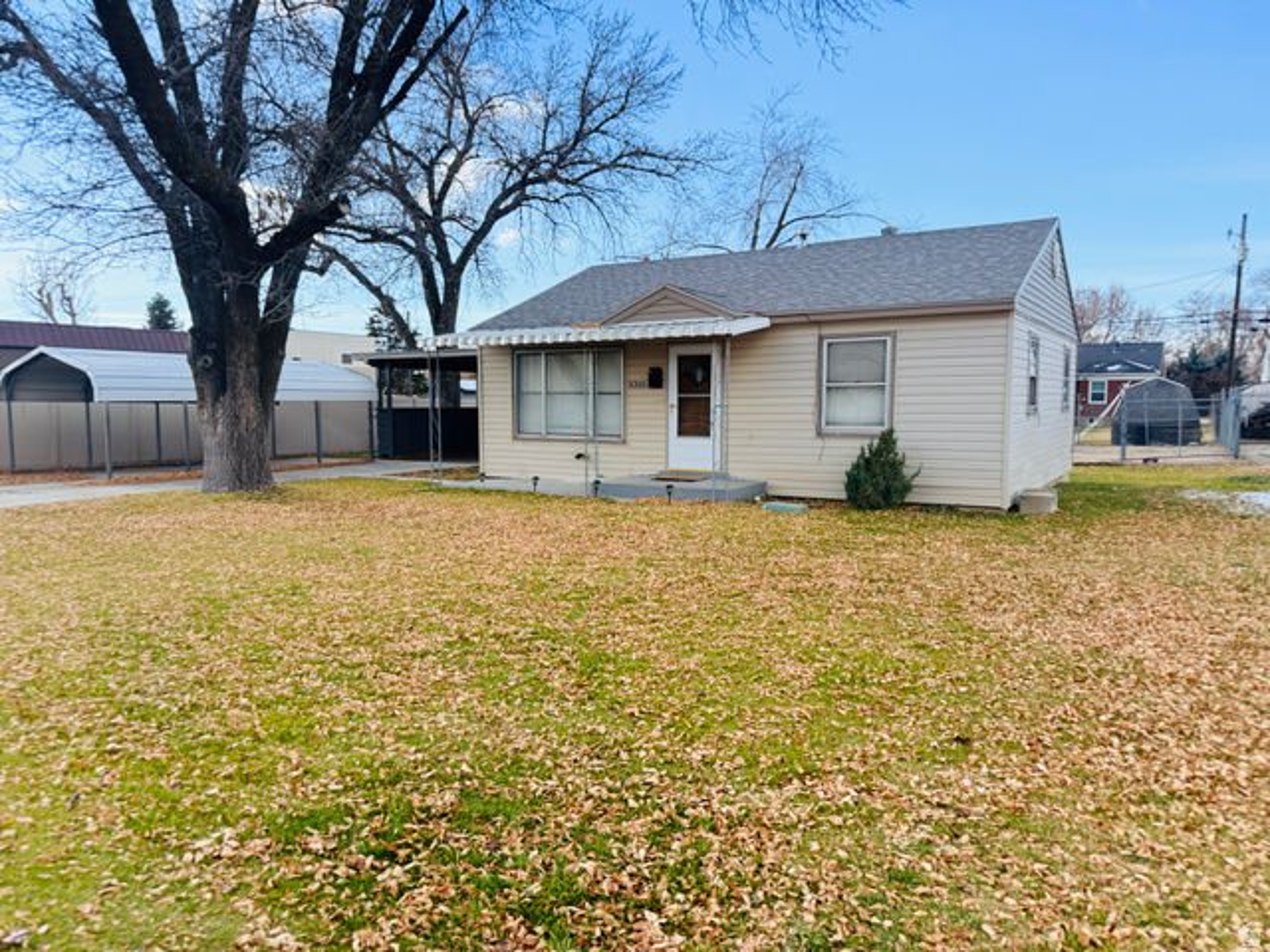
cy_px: 476
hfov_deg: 71.6
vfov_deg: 56.8
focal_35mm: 24
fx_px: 881
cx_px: 635
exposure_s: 1/2801
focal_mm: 6.76
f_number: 1.78
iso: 100
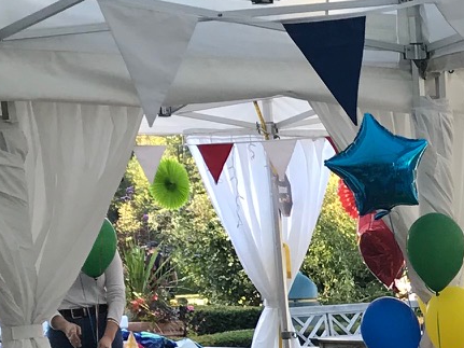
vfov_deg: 10.9
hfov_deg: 14.2
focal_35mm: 131
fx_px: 1755
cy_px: 497
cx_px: 676
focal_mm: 3.99
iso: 20
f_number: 1.8
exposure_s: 1/170
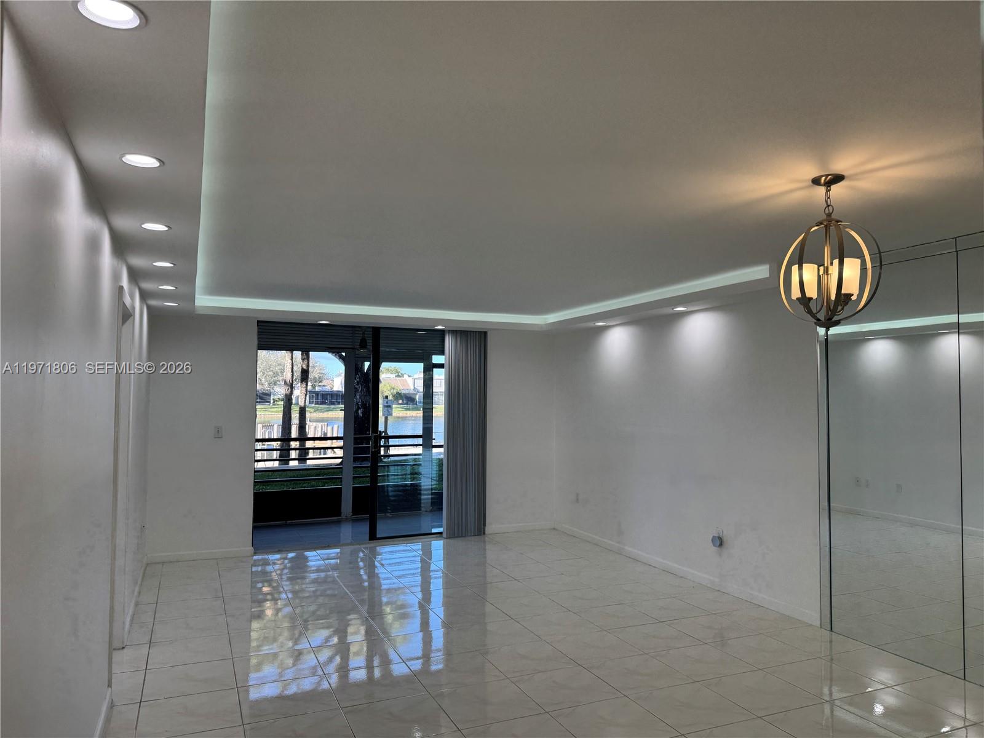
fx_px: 682
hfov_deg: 71.6
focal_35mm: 24
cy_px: 369
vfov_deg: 56.8
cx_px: 492
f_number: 1.78
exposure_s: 1/249
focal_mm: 6.76
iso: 80
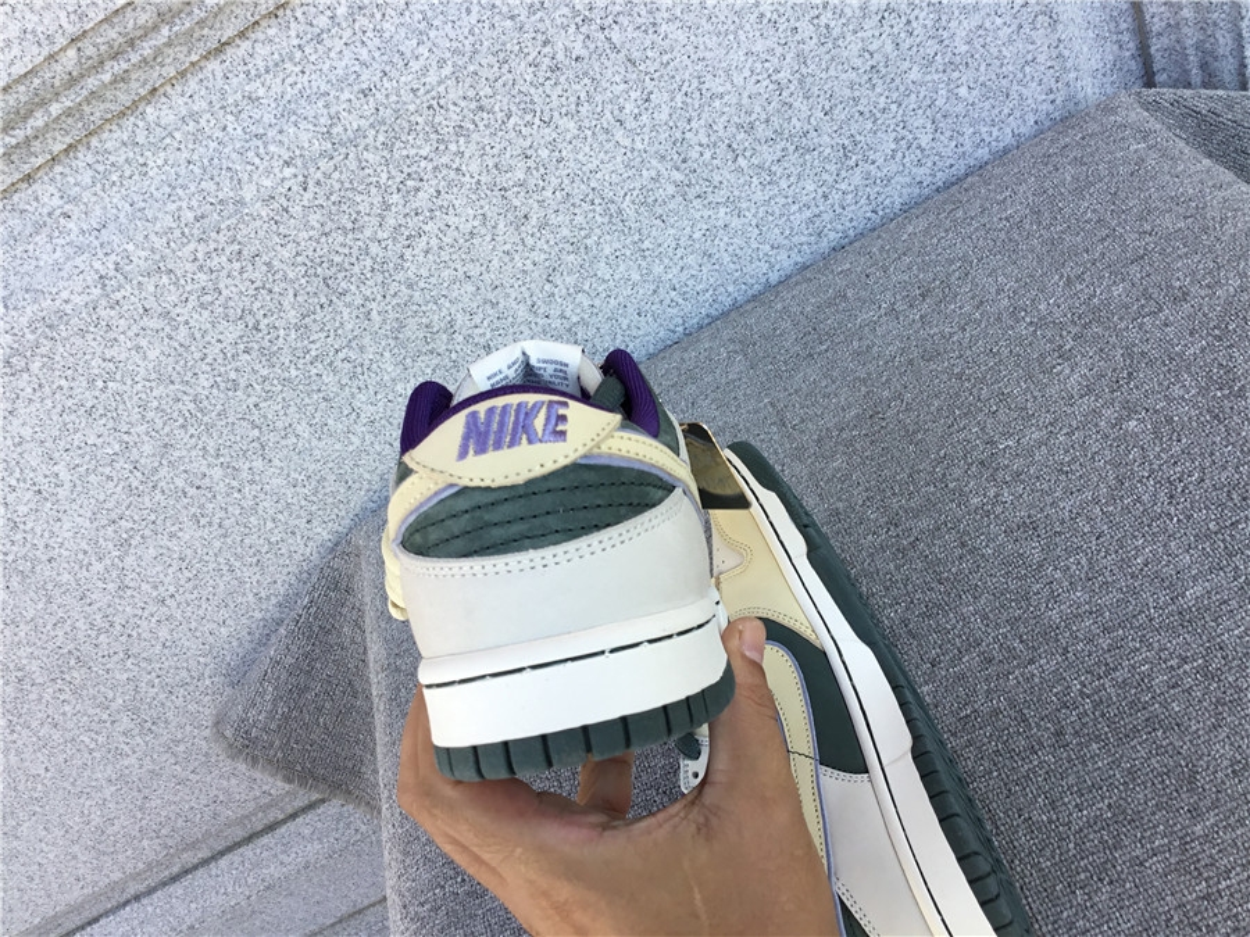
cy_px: 468
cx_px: 625
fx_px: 1119
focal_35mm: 31
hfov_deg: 58.4
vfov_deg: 45.4
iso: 25
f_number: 2.4
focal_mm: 3.3
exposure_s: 1/154
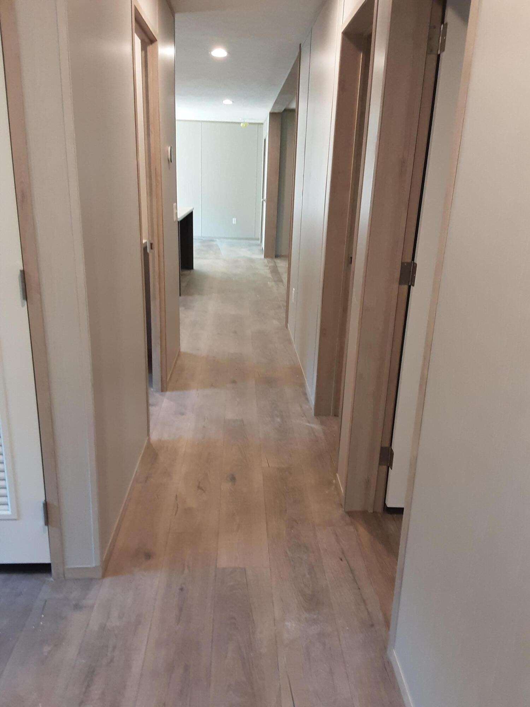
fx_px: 551
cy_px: 354
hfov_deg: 51.4
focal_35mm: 27
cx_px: 265
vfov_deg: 65.3
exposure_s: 1/40
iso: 125
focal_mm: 2.91
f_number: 1.9
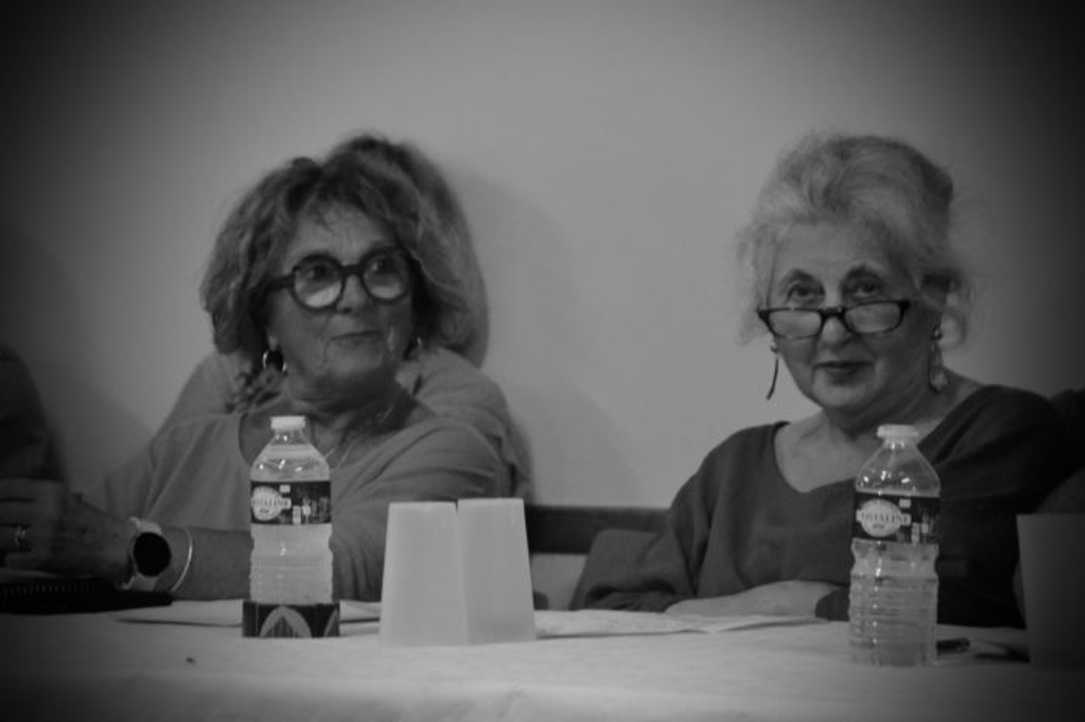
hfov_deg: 13.0
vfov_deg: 8.7
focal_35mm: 158
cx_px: 542
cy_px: 361
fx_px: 4744
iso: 3200
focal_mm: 105
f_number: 5.6
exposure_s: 1/80
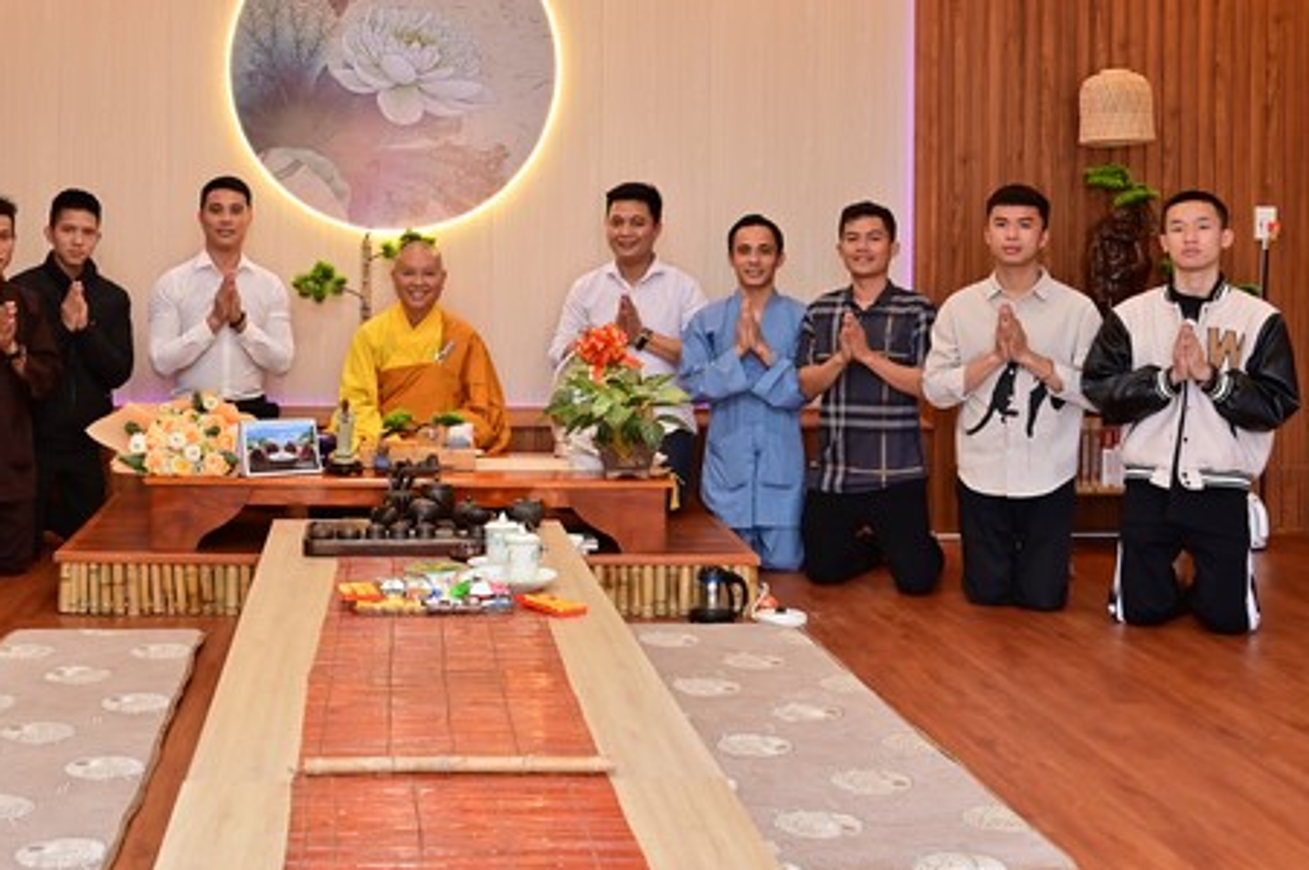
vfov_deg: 27.2
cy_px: 252
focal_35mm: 49
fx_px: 1780
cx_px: 418
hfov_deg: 39.8
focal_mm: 34
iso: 1250
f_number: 6.3
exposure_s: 1/100
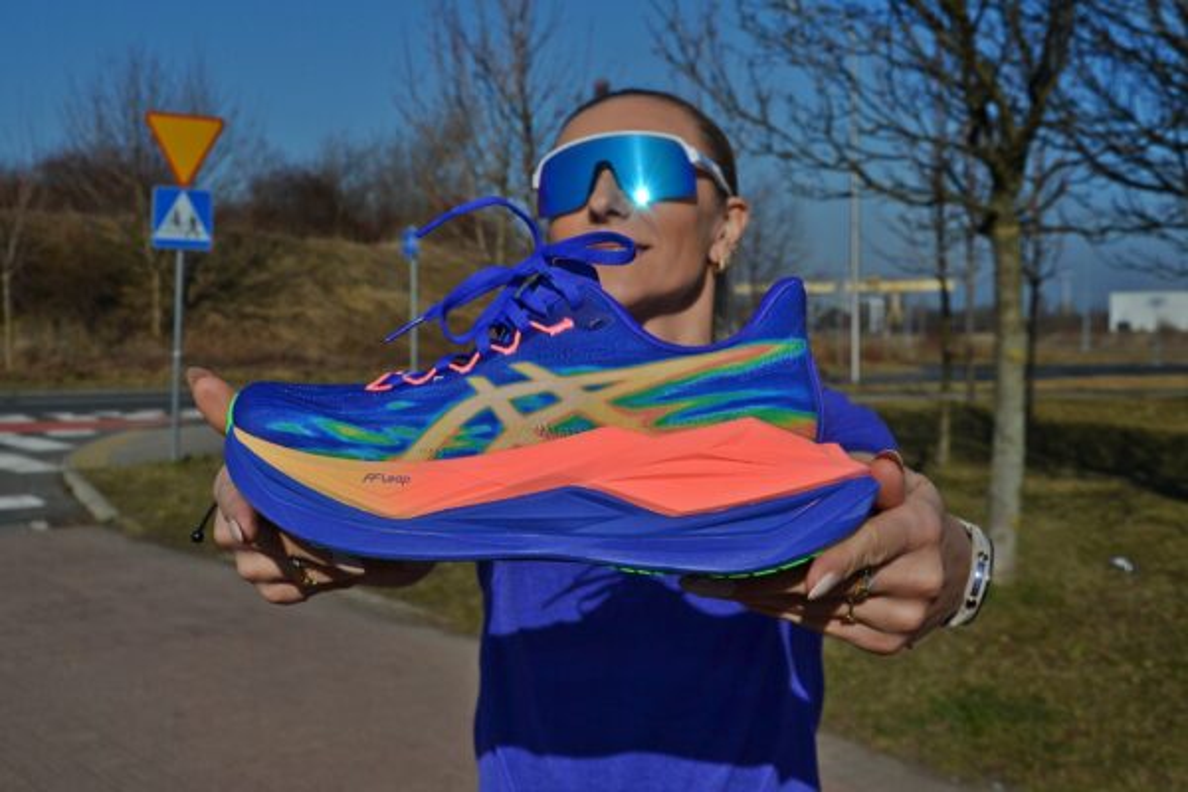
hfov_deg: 53.1
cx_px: 594
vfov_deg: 36.9
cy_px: 396
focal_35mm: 36
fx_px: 1188
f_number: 7.1
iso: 180
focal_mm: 24
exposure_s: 1/2000
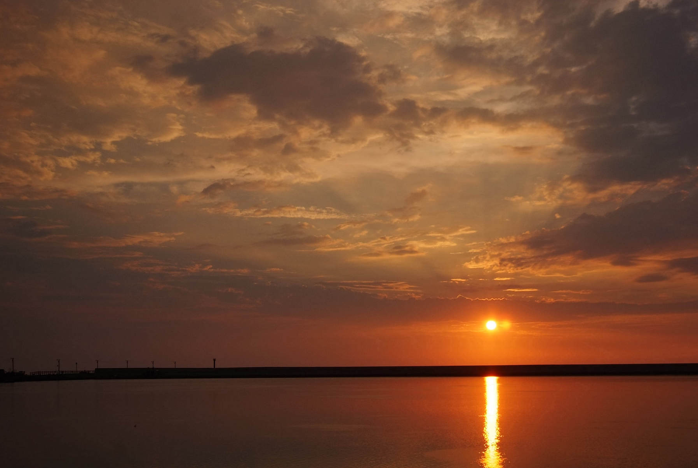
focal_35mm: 45
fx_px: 874
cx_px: 499
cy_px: 317
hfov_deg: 42.6
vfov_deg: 29.7
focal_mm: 20
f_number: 8
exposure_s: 1/285
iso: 100
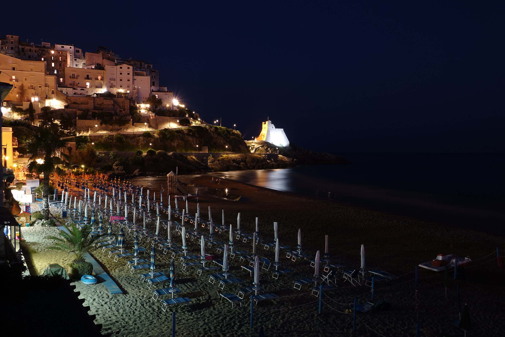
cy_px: 168
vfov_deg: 45.0
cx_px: 252
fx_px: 407
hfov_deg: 63.7
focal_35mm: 29
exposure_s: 30
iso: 100
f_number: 8
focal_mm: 10.49
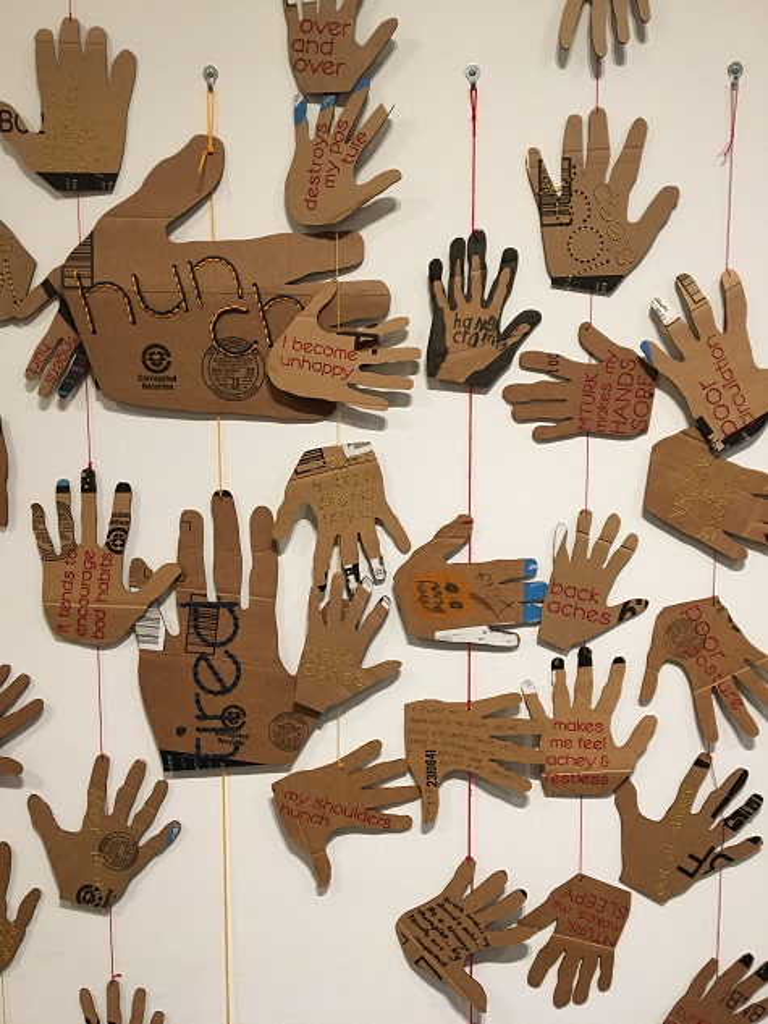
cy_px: 512
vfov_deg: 61.7
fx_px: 858
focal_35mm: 29
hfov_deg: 48.2
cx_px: 384
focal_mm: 4.15
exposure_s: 1/30
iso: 125
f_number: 2.2
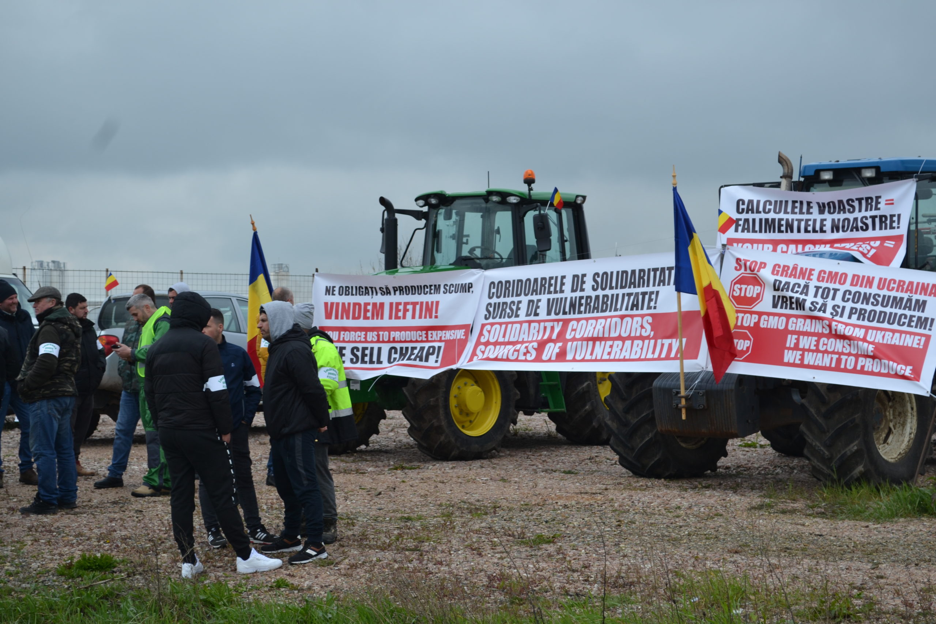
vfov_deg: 19.7
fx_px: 1794
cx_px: 468
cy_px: 312
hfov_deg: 29.2
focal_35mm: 69
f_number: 6.3
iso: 100
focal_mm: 46
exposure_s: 1/160
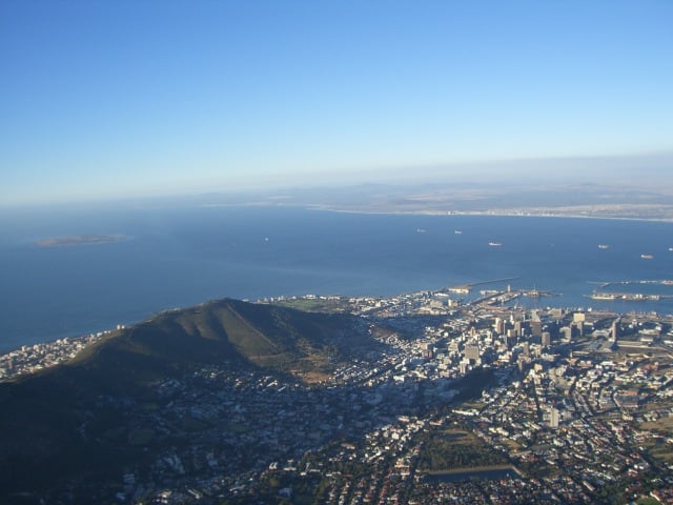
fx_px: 739
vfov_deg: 37.7
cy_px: 252
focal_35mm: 38
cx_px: 336
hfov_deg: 49.0
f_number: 4.3
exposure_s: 1/500
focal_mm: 6.2
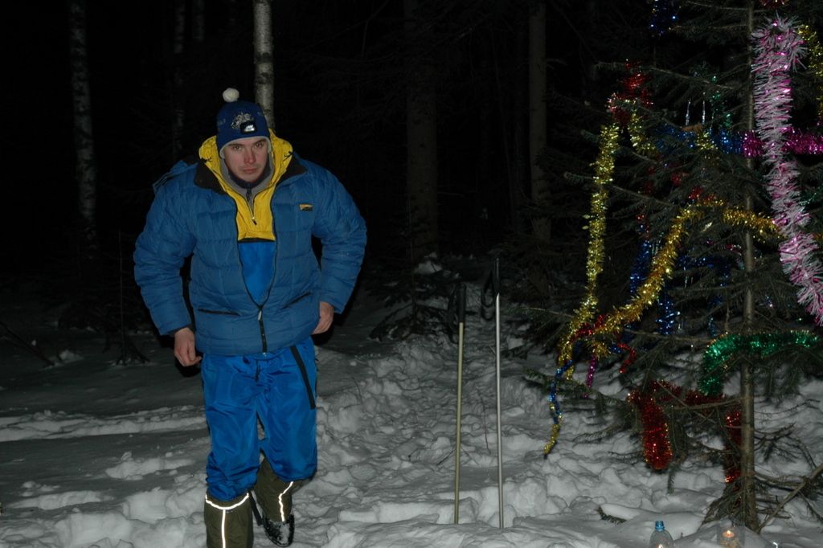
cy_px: 274
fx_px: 1200
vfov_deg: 25.7
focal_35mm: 52
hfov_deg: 37.9
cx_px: 412
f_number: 4.2
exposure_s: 1/60
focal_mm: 35
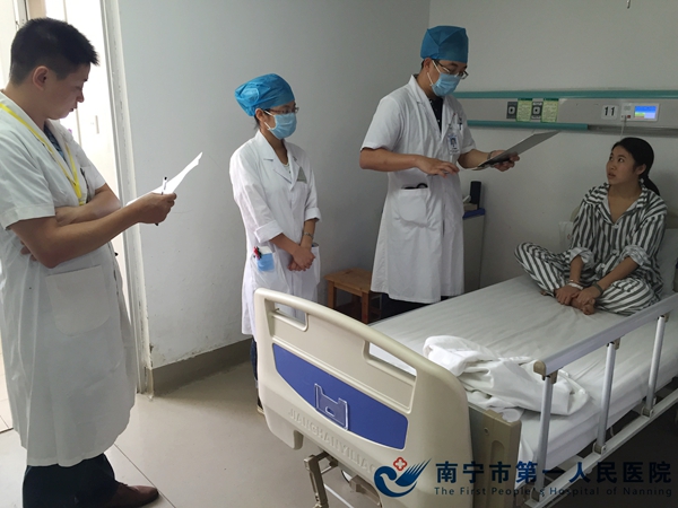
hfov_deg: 61.7
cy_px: 254
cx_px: 339
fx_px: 568
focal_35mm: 29
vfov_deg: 48.2
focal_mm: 4.15
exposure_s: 1/33
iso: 80
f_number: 2.2
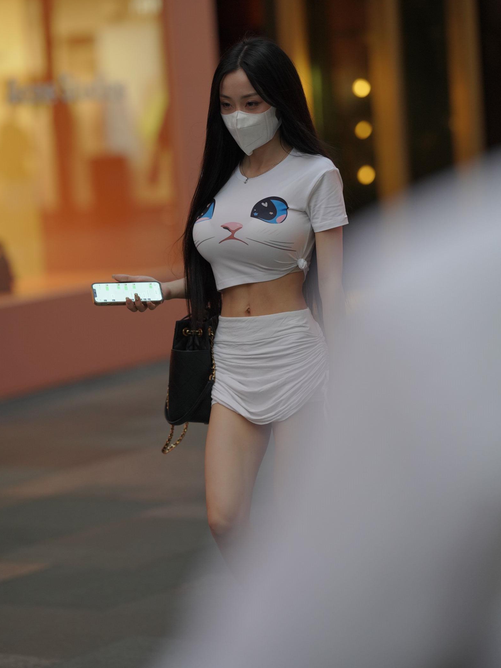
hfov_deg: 10.1
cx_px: 250
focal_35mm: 147
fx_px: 2837
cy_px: 320
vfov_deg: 13.4
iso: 1000
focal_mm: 135
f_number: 2.2
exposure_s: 1/320
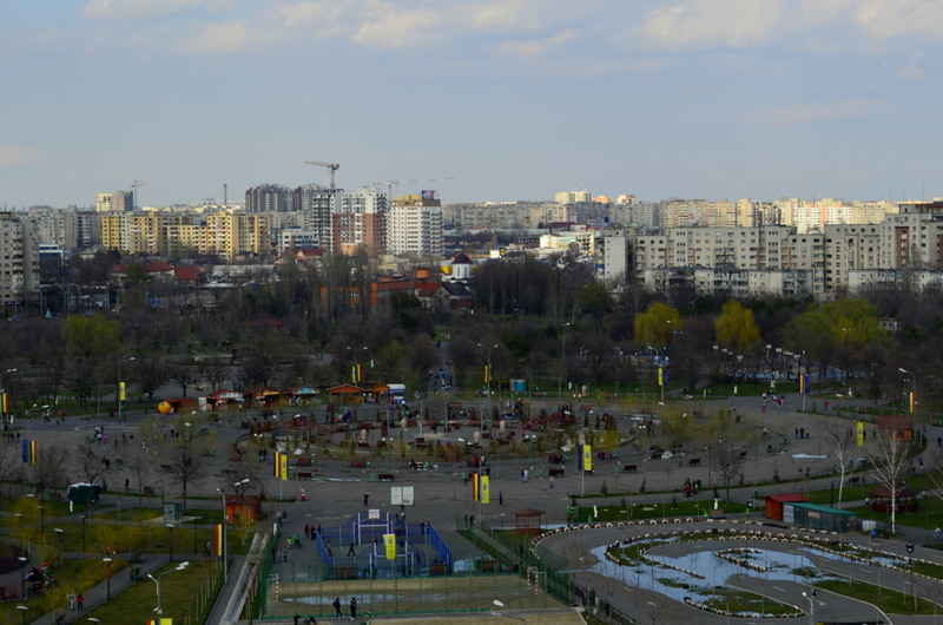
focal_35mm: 82
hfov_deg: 24.7
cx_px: 472
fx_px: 2157
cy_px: 312
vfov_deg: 16.5
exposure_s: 1/125
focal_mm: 55
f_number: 11
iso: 110
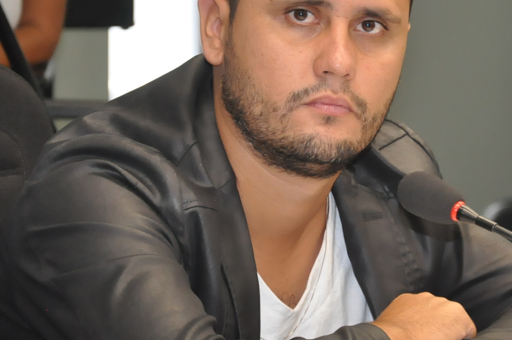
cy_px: 96
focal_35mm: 190
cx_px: 311
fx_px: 2699
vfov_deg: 7.2
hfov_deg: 10.8
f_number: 5.3
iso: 2000
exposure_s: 1/100
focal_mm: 70
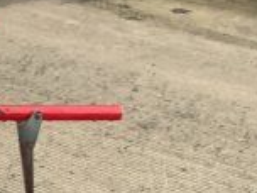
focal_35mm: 196
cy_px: 279
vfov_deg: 7.5
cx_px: -399
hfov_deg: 8.9
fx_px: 1455
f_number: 1.8
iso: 16
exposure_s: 1/289
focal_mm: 3
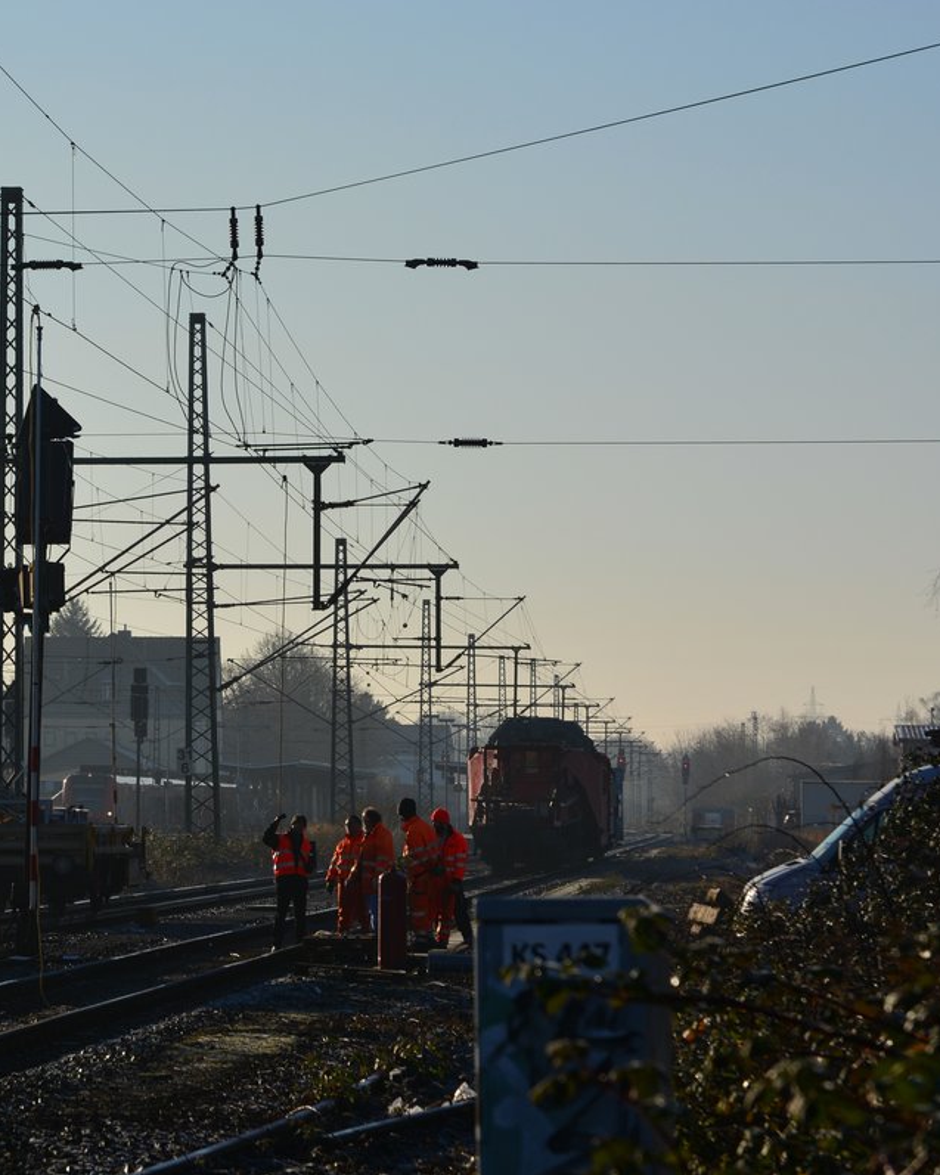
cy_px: 588
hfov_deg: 8.1
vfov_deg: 10.1
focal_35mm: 191
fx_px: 6641
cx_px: 121
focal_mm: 90
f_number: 8
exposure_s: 1/640
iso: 100
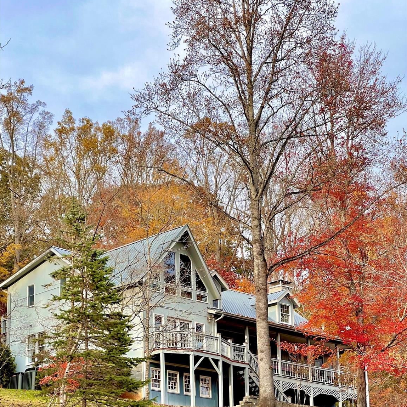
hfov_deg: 19.1
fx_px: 1210
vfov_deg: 19.0
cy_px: 264
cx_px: 203
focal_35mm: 91
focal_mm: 9
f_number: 2.8
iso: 40
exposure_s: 1/122
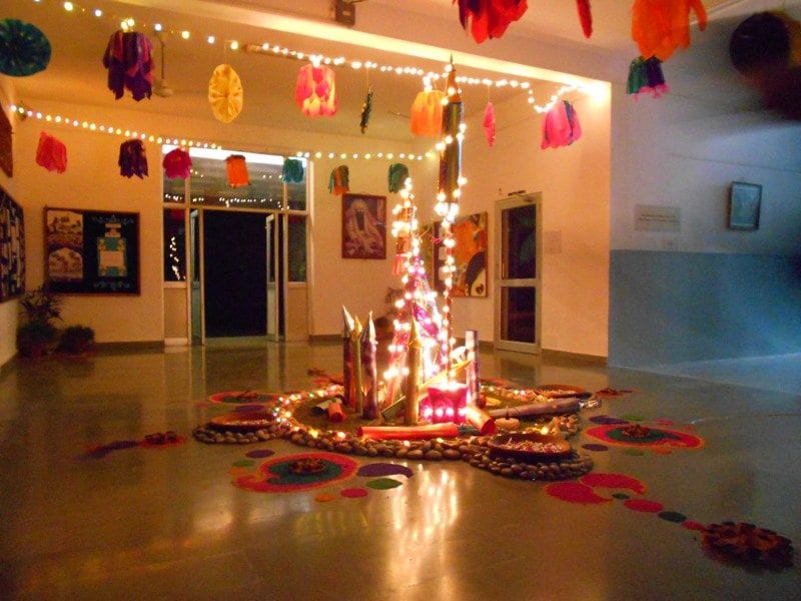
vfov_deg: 53.1
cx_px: 400
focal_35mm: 26
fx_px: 602
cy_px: 300
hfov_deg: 67.3
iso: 800
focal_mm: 4.6
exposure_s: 1/5
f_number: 3.2
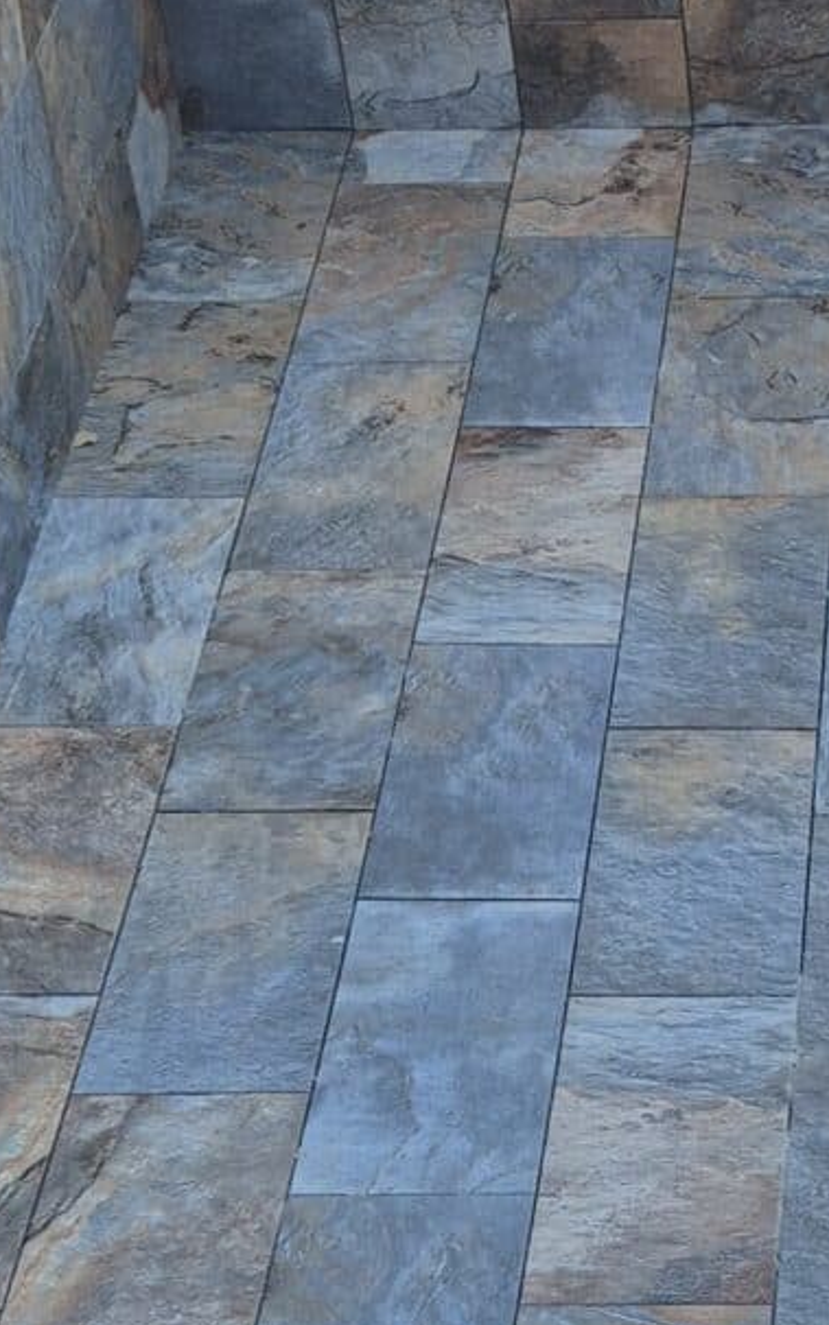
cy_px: 1146
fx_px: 3722
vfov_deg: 19.9
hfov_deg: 12.2
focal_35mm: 103
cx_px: 1164
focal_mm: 5.4
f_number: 1.8
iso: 25
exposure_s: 1/980
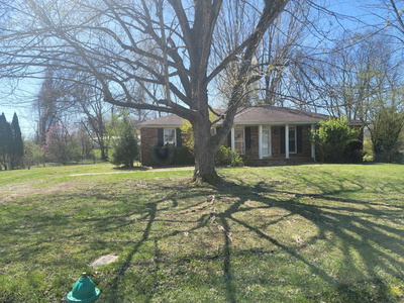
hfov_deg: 69.4
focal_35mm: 25
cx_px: 202
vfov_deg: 54.9
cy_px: 152
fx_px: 292
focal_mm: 7
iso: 20
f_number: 1.8
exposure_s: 1/516
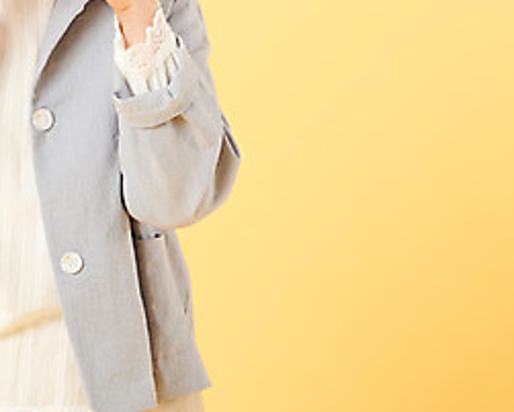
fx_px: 5631
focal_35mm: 370
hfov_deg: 5.2
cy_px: 27
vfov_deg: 4.2
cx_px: 17
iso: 100
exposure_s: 1/125
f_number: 8
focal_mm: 165
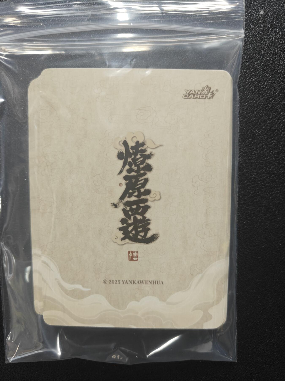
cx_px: 142
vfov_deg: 71.6
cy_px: 190
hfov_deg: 56.8
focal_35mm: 24
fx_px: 263
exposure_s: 1/50
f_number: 1.8
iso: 320
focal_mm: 5.59
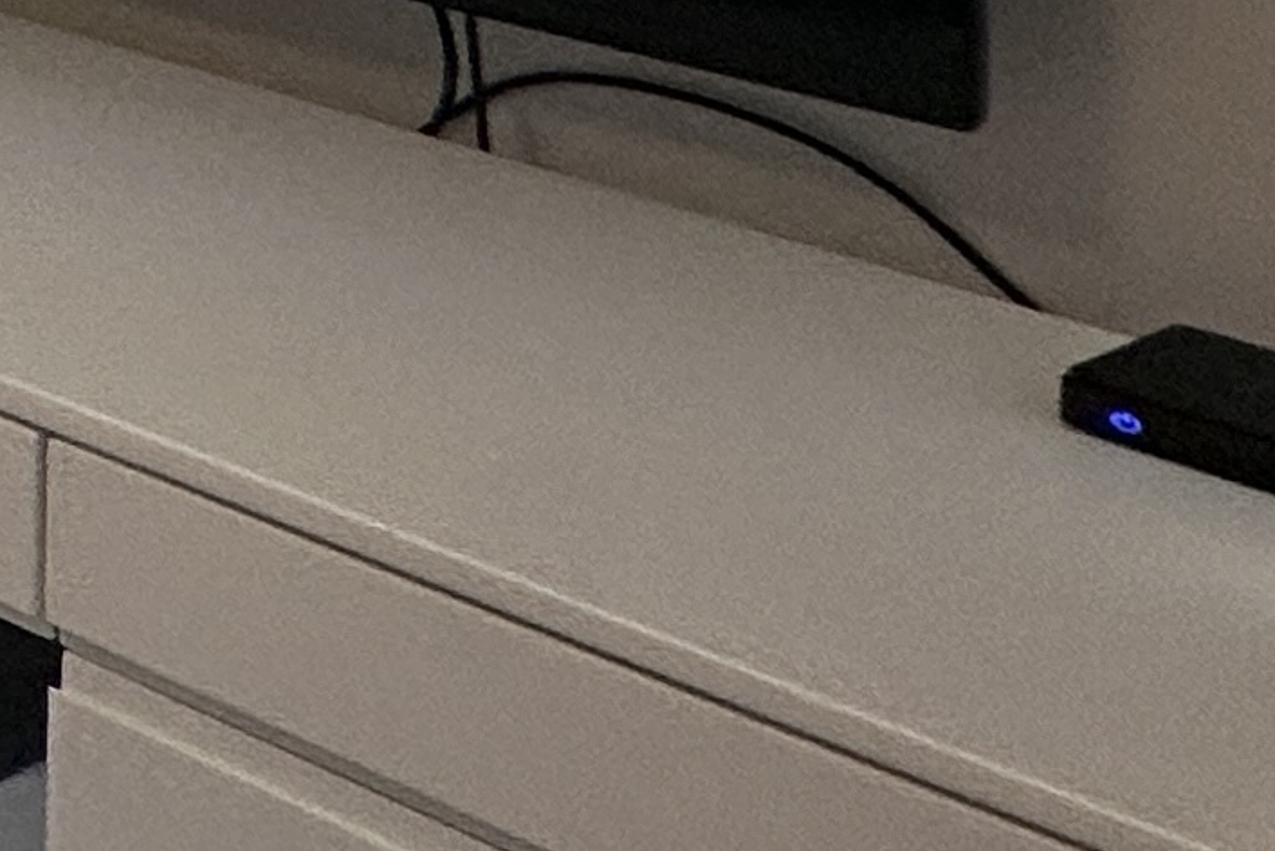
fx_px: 2941
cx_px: -2153
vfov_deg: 13.7
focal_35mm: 83
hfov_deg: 13.2
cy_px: -920
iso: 80
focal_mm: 2.22
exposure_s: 1/100
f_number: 2.2
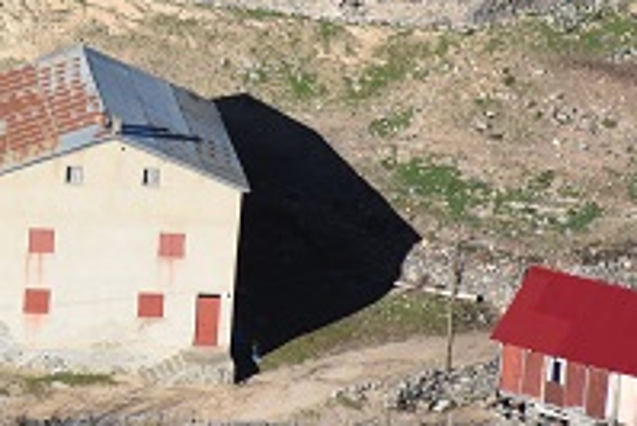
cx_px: -298
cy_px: -74
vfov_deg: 2.6
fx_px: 9278
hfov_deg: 3.9
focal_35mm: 524
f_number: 13
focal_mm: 116
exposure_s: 1/2000
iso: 1600
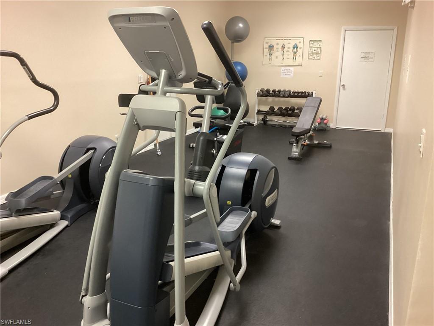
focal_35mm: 31
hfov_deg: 58.4
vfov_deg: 45.4
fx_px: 389
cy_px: 163
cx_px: 217
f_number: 2.4
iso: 250
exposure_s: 1/40
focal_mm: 3.3
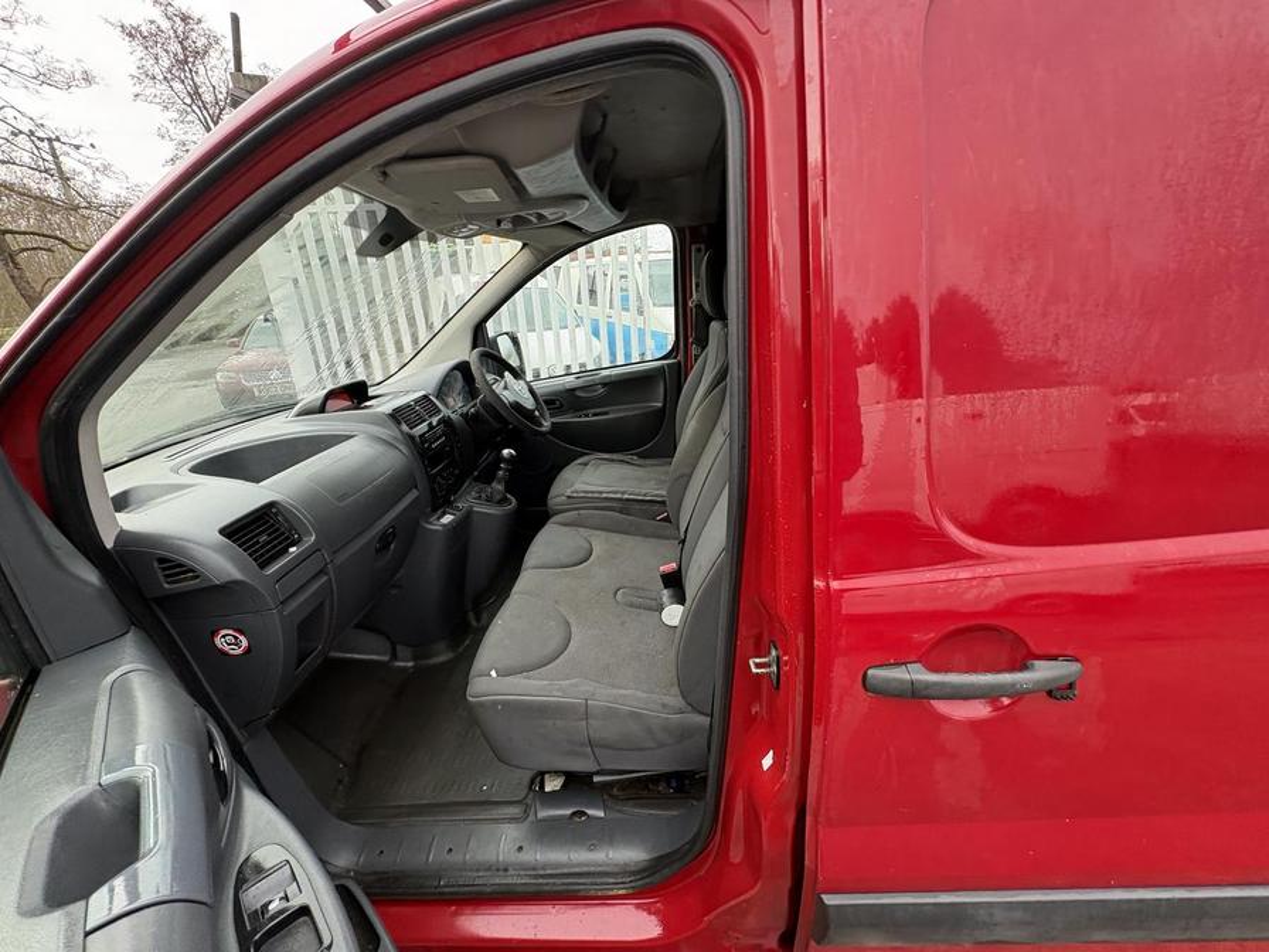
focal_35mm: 14
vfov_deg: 85.7
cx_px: 634
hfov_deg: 102.1
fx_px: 513
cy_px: 476
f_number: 2.2
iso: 160
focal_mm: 2.22
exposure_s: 1/99
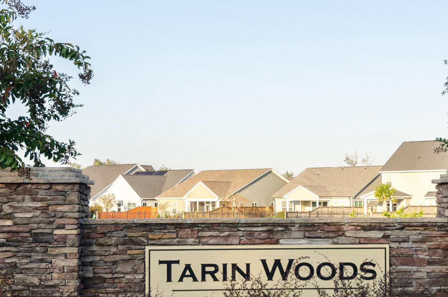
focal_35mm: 74
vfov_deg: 18.3
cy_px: 173
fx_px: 919
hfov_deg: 27.3
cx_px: 277
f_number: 5.6
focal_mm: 24
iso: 320
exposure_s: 1/800
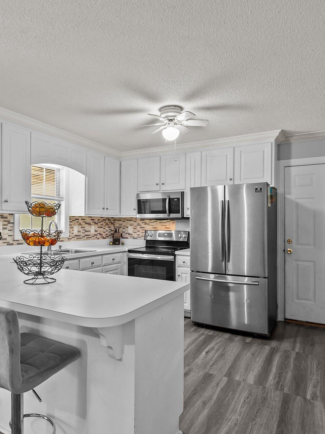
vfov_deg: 71.6
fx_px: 300
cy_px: 221
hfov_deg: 56.4
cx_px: 131
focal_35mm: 24
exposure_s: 1/6
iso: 400
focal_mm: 16
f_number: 4
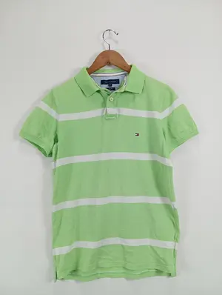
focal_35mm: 28
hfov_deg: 49.9
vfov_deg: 63.4
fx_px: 239
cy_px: 148
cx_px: 111
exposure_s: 1/100
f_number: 1.8
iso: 105
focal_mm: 4.22
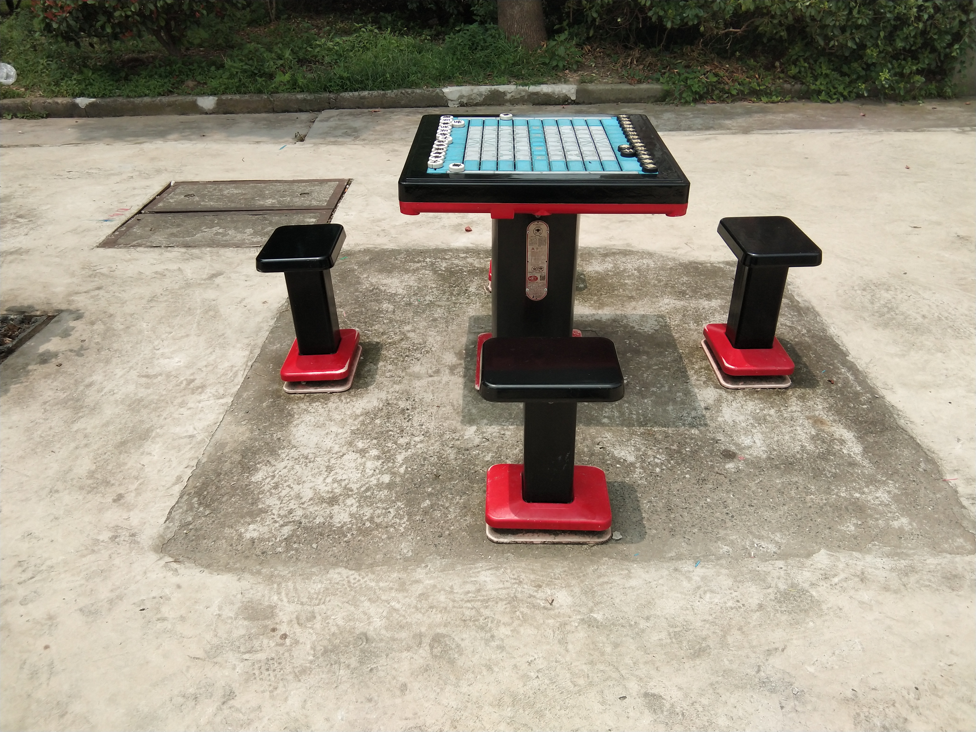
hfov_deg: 58.4
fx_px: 874
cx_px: 488
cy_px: 366
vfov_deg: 45.4
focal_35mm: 31
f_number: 2.2
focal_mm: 3.69
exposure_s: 1/1096
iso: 50
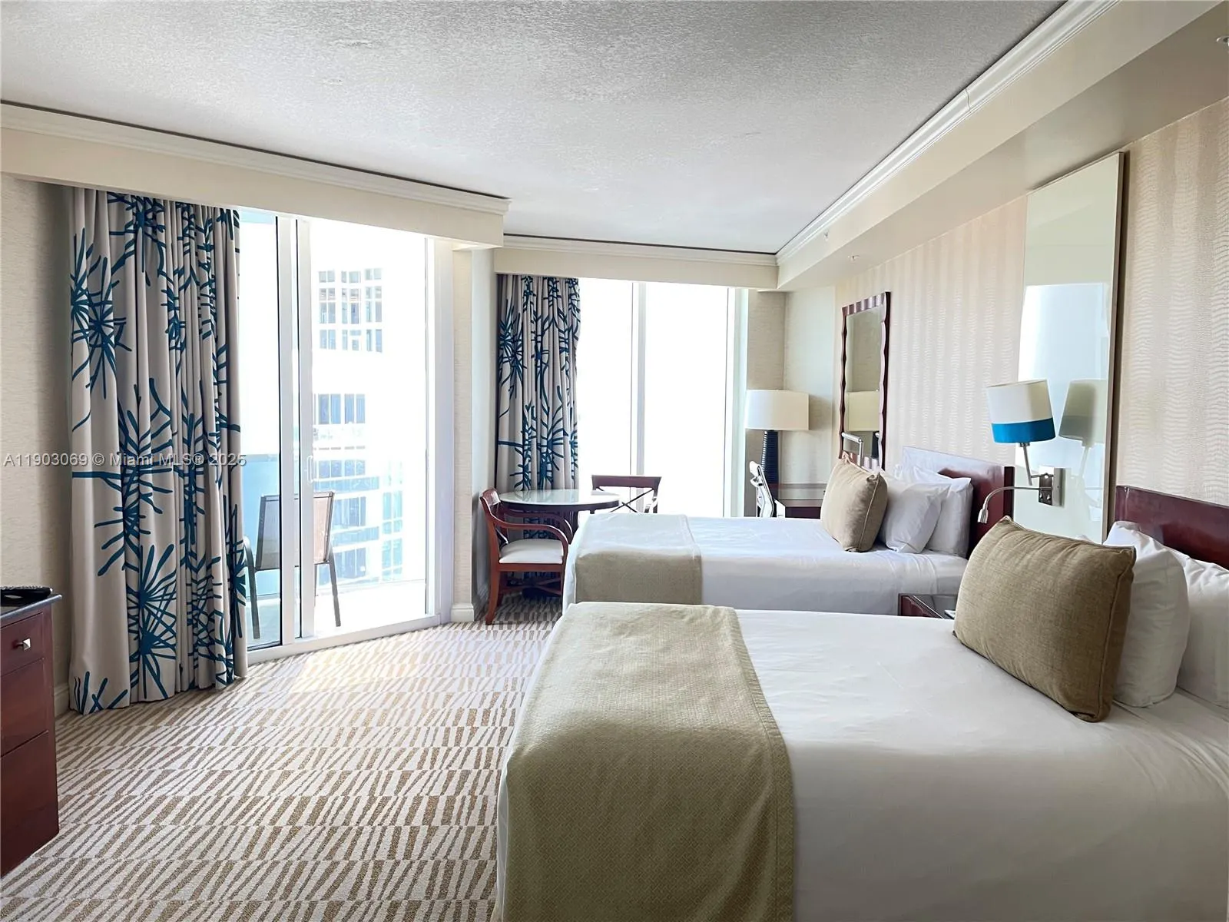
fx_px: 923
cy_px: 461
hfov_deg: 67.3
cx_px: 614
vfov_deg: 53.1
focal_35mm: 26
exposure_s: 1/60
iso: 80
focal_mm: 4.2
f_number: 1.6
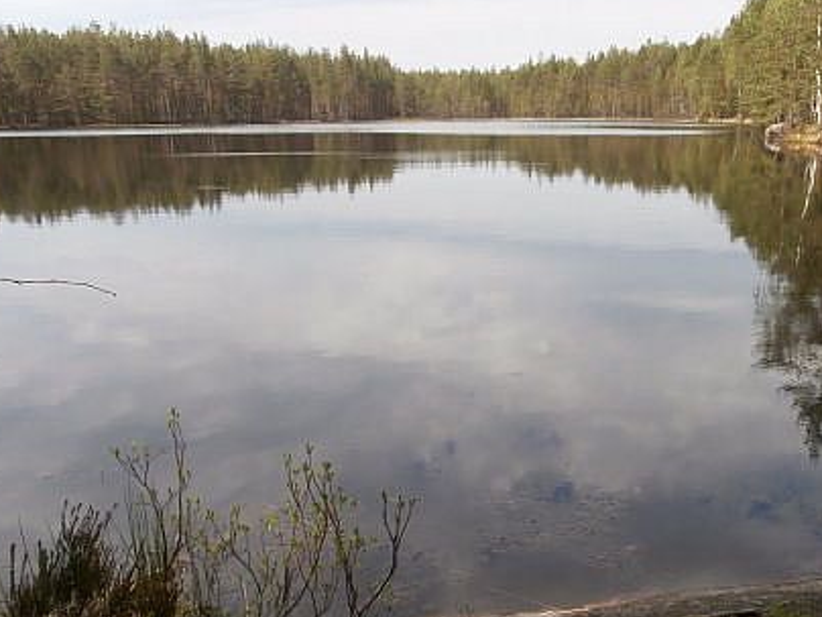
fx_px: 902
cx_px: 490
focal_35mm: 38
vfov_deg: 37.6
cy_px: 373
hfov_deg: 48.7
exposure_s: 1/125
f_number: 7.9
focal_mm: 4.2
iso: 100
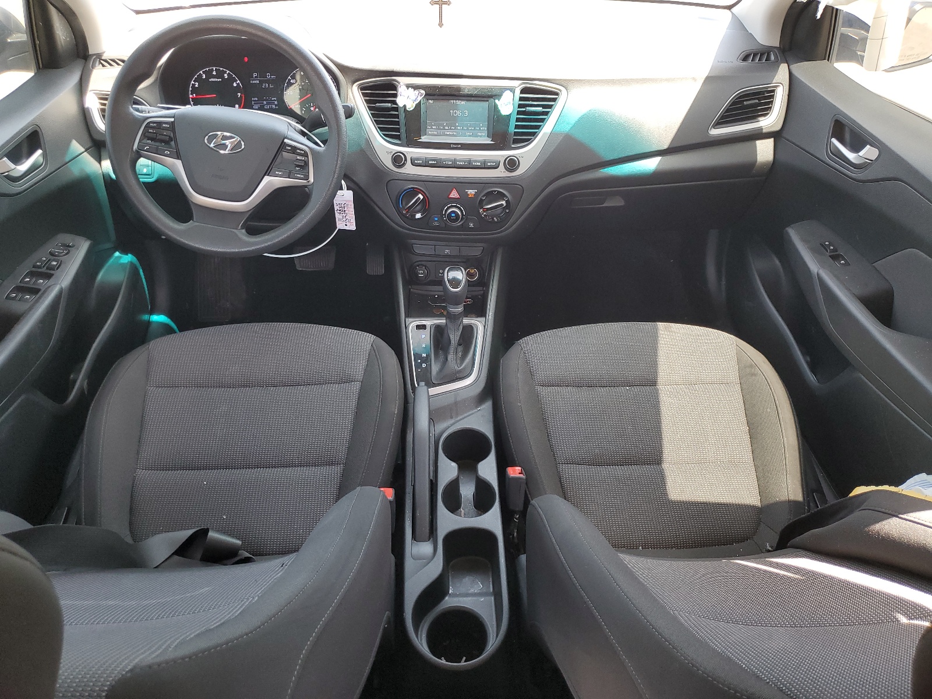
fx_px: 700
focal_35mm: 26
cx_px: 466
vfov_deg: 53.1
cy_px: 350
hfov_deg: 67.3
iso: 77
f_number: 1.5
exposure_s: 1/120
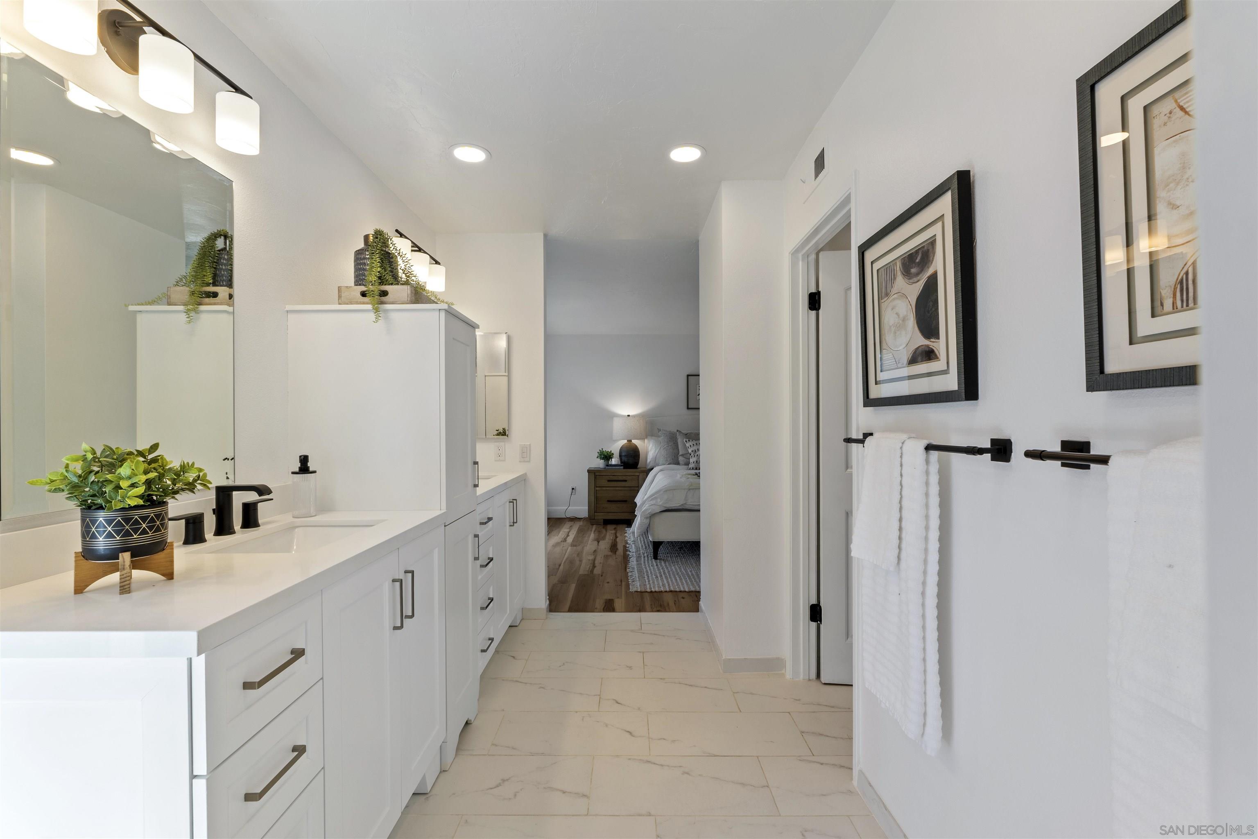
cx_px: 629
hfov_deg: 100.4
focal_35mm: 15
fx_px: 524
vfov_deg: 77.3
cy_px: 420
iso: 100
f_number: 9
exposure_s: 1/8
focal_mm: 10
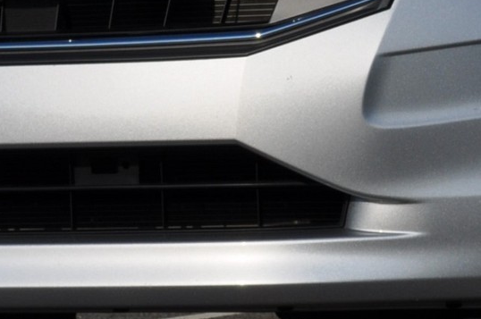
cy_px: -12
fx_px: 3722
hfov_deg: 7.4
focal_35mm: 279
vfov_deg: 4.9
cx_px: 427
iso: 200
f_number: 11
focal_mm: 40
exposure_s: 1/500
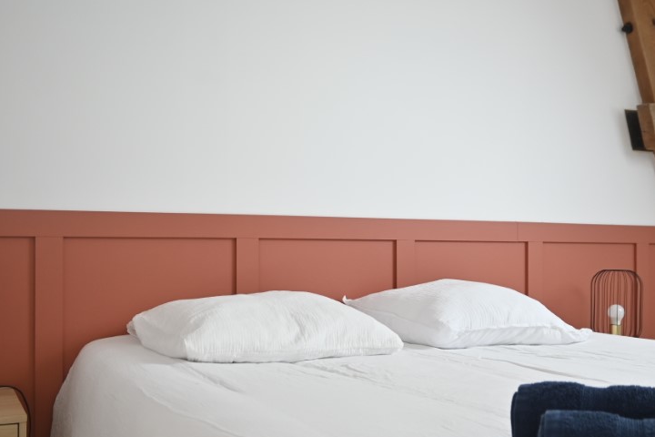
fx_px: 728
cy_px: 247
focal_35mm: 40
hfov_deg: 48.4
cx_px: 311
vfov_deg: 33.4
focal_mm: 16
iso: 160
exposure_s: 1/100
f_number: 3.5
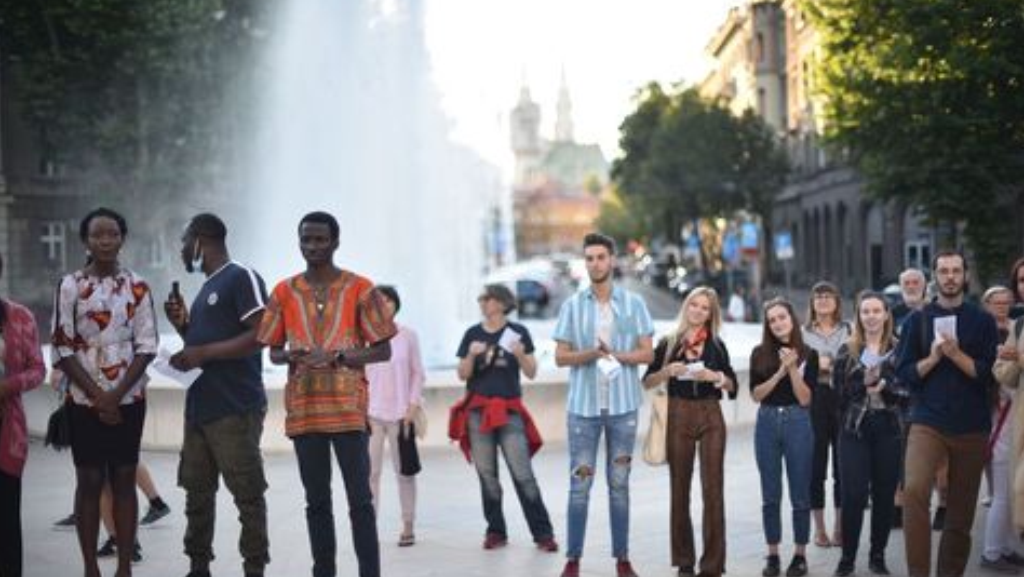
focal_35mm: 53
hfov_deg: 39.2
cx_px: 514
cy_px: 287
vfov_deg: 22.7
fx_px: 1440
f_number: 1.2
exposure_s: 1/800
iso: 100
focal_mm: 50
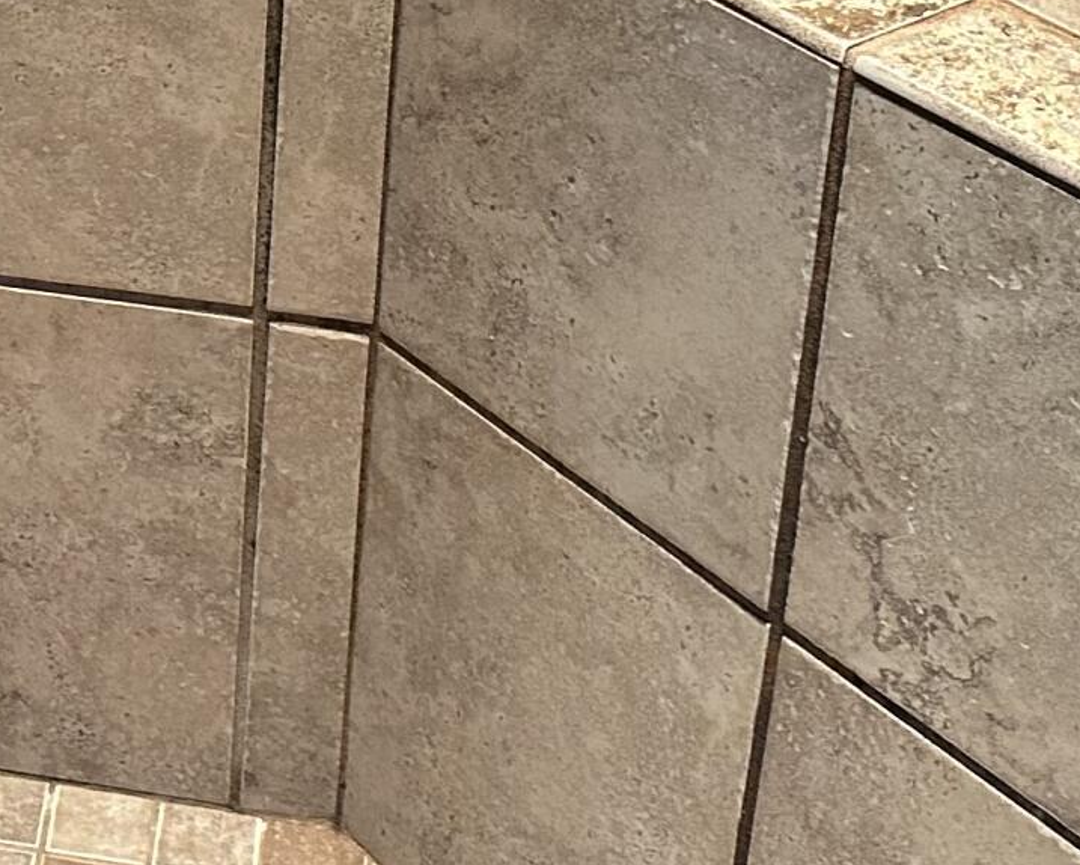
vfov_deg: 14.8
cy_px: -378
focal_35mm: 98
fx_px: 3133
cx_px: -238
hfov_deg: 18.5
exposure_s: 1/60
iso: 250
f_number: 1.78
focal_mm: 6.86
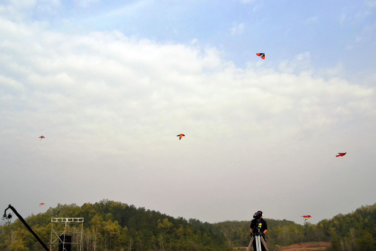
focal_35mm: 33
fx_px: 345
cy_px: 126
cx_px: 188
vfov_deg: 40.0
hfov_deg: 57.2
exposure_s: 1/2000
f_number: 7.1
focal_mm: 22
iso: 400
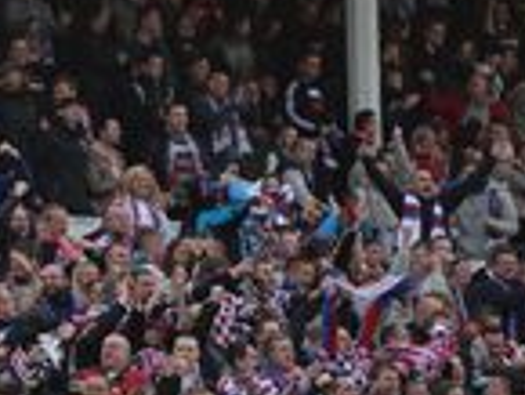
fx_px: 5996
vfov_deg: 3.8
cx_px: -188
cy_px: 393
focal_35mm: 395
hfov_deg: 5.0
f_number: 5.6
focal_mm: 70
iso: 360
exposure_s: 1/500
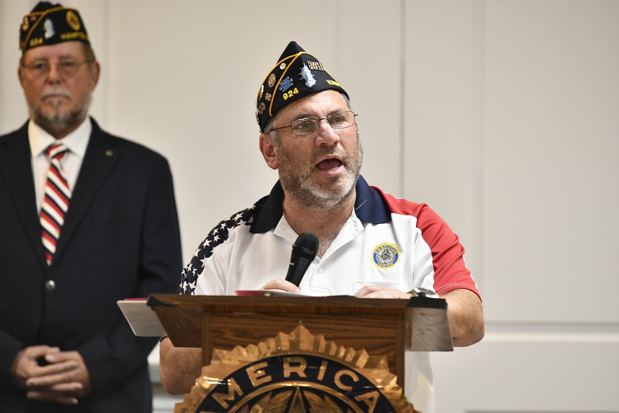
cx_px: 310
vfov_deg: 6.9
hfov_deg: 10.3
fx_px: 3439
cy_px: 206
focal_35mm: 200
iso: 2500
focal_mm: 200
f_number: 5.6
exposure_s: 1/125
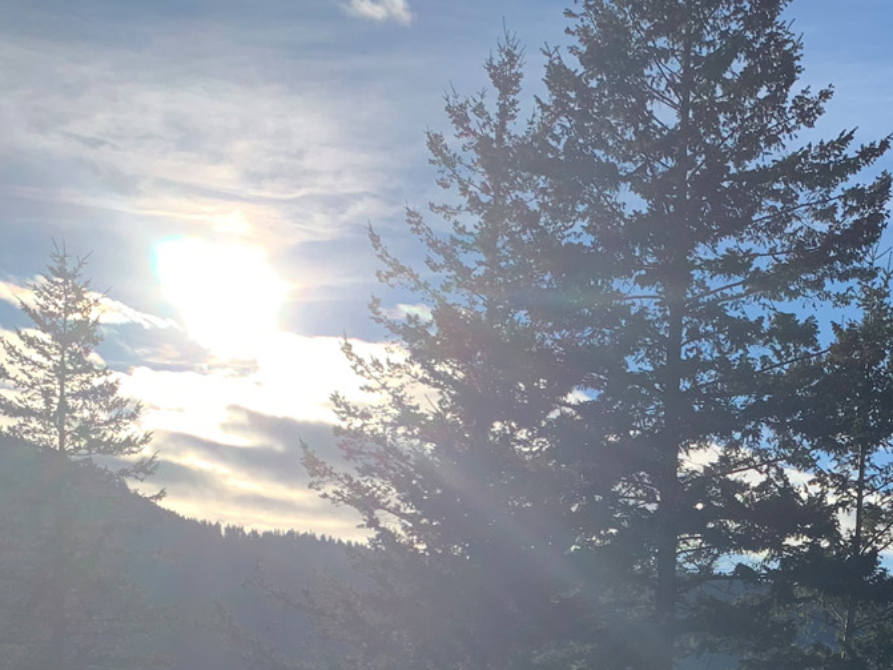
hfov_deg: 28.7
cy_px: 726
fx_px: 1599
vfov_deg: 22.4
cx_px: 944
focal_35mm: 62
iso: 25
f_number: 1.8
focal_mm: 4.25
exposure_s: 1/3185
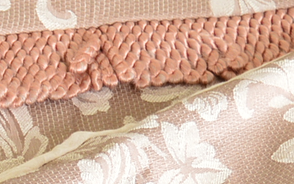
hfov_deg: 9.2
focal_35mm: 223
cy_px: 227
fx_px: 1789
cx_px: -91
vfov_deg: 5.9
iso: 200
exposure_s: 1/200
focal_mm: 23
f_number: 3.8
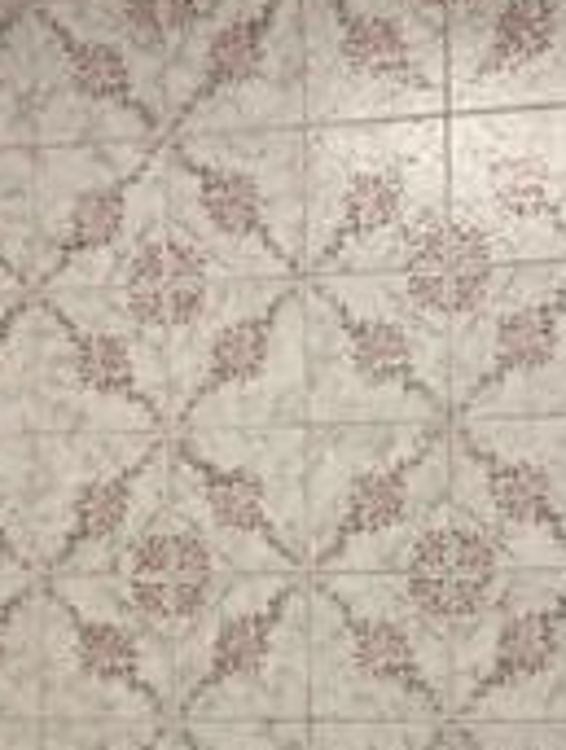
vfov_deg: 19.7
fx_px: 2129
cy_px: 623
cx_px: 377
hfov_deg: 15.1
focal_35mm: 98
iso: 50
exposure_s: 1/60
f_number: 1.8
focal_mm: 3.99
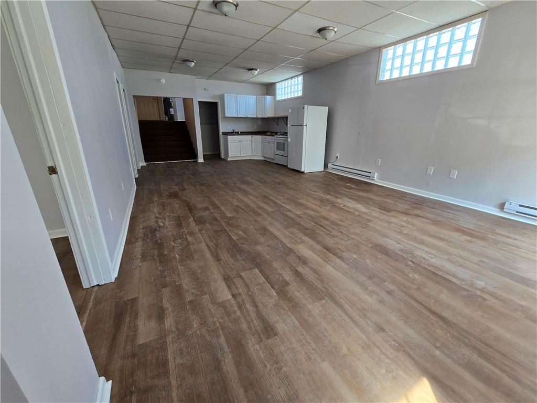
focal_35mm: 13
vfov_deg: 89.9
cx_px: 268
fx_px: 202
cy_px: 202
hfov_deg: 106.2
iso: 64
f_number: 2.2
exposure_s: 1/60
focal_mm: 2.2
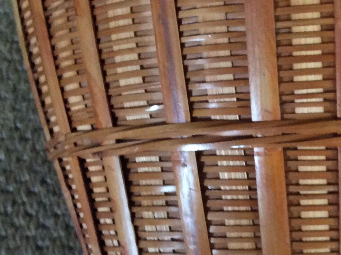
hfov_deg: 23.0
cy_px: 121
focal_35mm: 84
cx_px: 266
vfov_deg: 17.5
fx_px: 827
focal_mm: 3.3
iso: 200
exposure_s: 1/25
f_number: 2.4
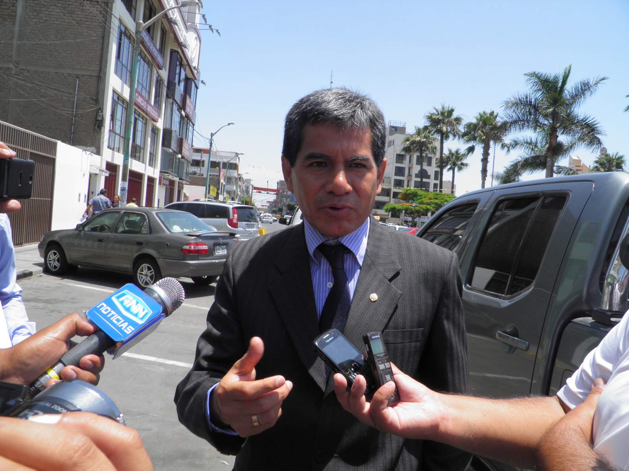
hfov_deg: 63.4
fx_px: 509
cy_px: 236
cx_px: 314
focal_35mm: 28
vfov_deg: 49.7
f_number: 5.7
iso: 50
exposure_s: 1/250
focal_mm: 4.9
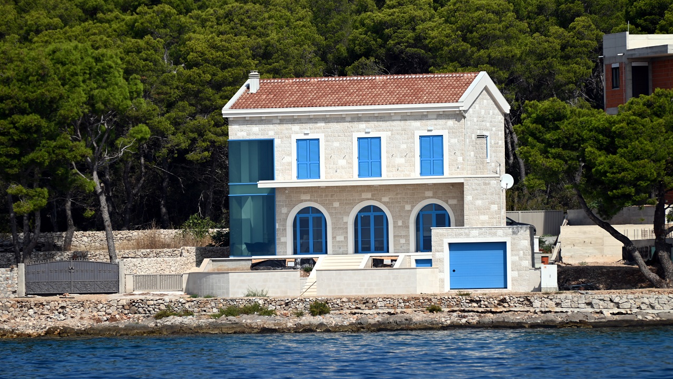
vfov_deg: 3.8
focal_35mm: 321
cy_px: 167
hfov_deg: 6.7
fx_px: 5728
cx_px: 339
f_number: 5.6
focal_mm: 300
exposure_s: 1/1000
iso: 125
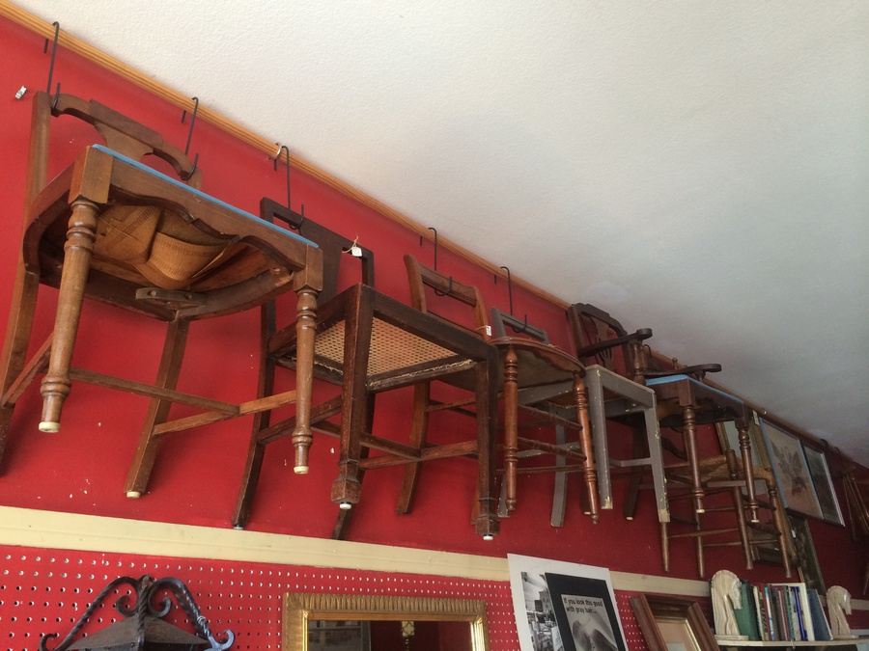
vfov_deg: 46.8
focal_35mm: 30
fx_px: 753
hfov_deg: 60.0
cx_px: 434
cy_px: 326
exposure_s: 1/30
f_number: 2.2
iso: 64
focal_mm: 4.12
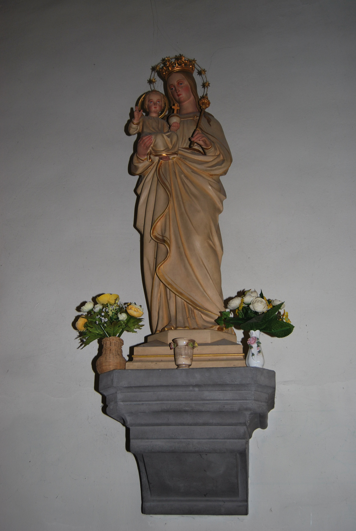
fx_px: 577
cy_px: 266
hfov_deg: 34.3
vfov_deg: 49.5
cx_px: 178
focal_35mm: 39
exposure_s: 1/60
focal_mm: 26
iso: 200
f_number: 4
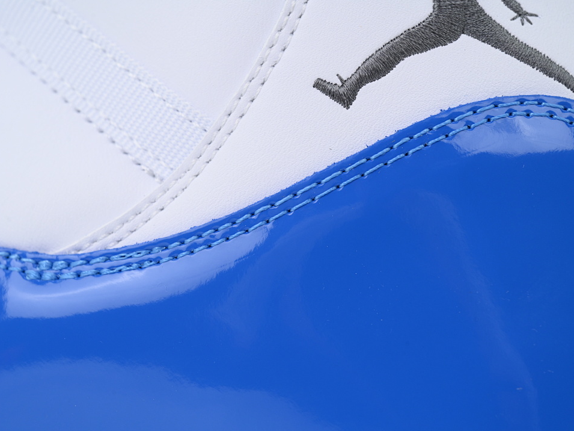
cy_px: 216
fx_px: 2072
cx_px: 278
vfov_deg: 11.9
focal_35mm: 125
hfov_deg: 15.8
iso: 400
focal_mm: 115
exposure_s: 1/100
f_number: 11
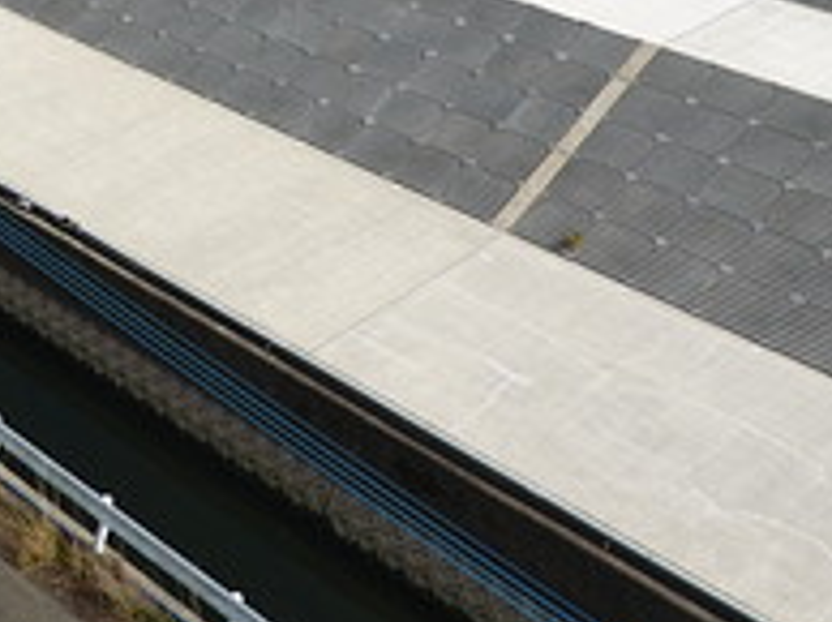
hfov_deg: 25.5
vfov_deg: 20.2
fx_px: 1584
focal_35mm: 66
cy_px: -210
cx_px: -240
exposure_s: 1/1075
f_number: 2.8
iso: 100
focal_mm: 3.61
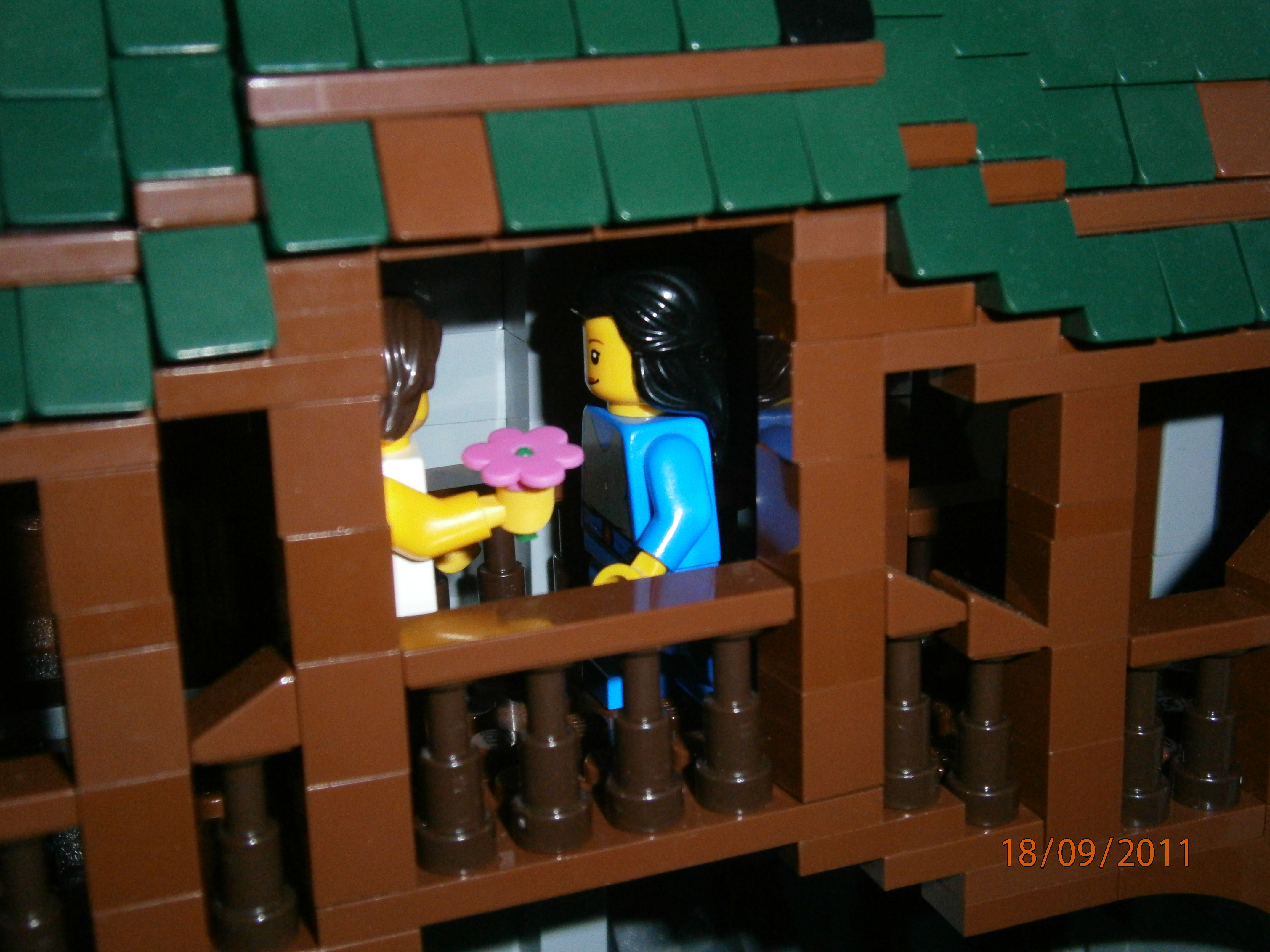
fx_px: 1724
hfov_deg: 40.4
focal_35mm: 47
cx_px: 635
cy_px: 476
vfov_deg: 30.9
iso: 400
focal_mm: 8.3
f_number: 3.4
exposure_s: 1/250
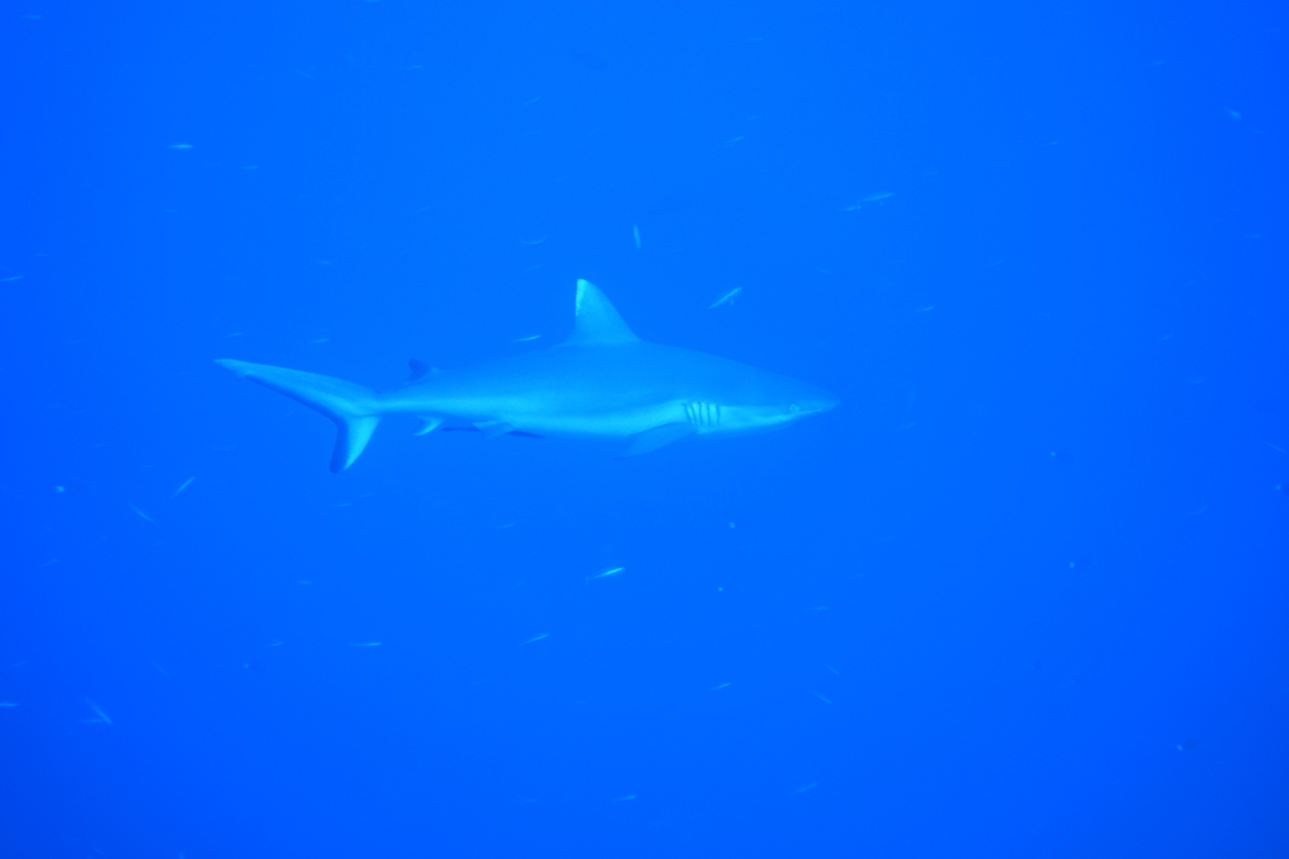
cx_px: 644
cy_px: 430
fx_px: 2398
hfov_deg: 30.1
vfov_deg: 20.3
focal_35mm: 67
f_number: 3.2
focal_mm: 24.47
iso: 125
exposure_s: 1/80
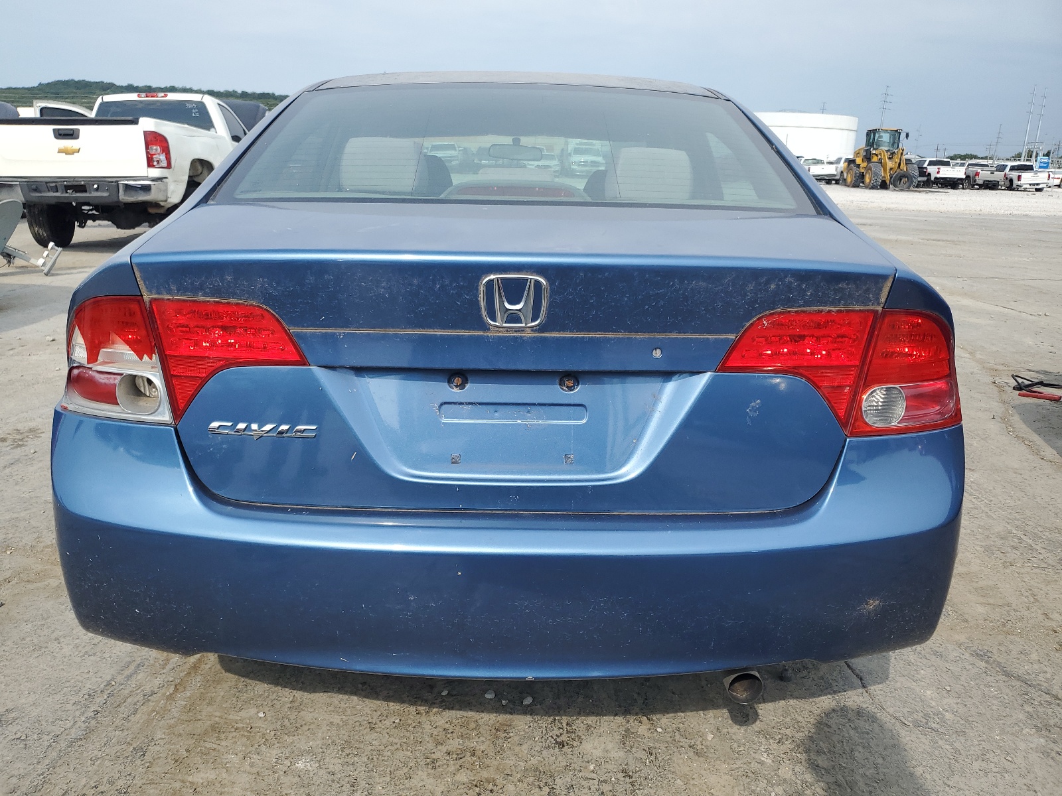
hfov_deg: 67.3
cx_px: 531
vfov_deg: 53.1
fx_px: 798
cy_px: 398
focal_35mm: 26
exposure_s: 1/2500
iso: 50
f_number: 1.5
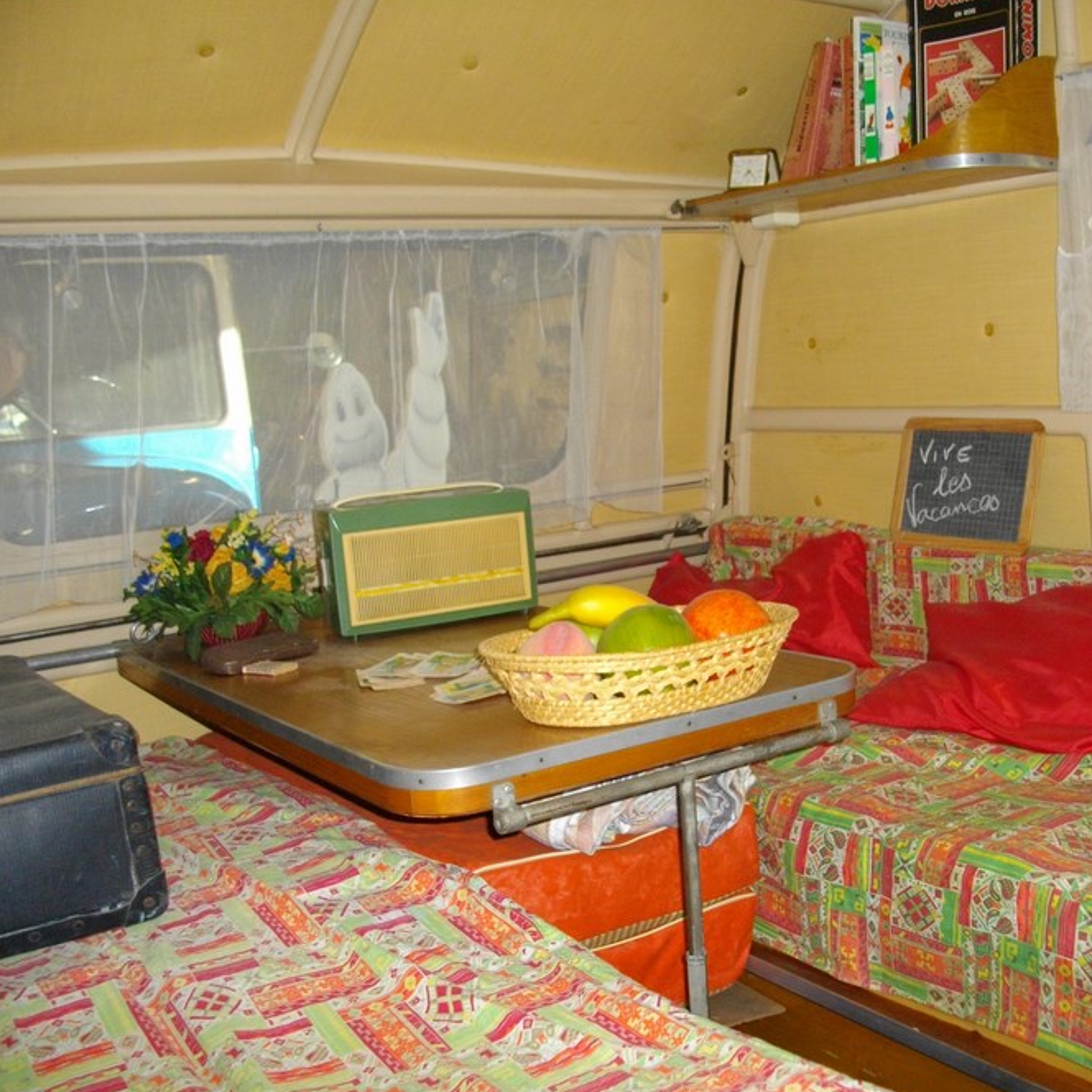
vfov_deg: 44.9
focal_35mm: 37
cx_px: 671
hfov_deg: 44.6
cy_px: 548
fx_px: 1321
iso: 200
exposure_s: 1/50
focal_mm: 5.7
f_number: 2.9
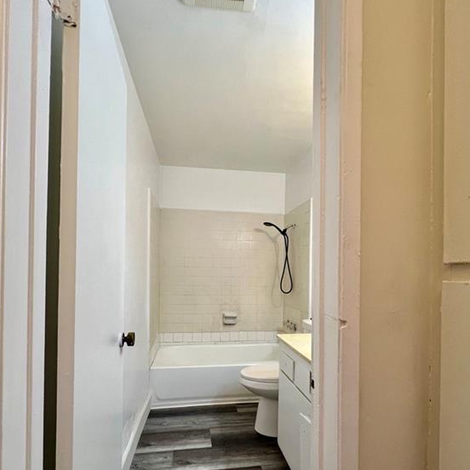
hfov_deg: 87.4
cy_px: 289
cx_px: 238
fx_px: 246
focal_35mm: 16
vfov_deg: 86.0
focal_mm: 1.57
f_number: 1.8
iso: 125
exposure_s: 1/60
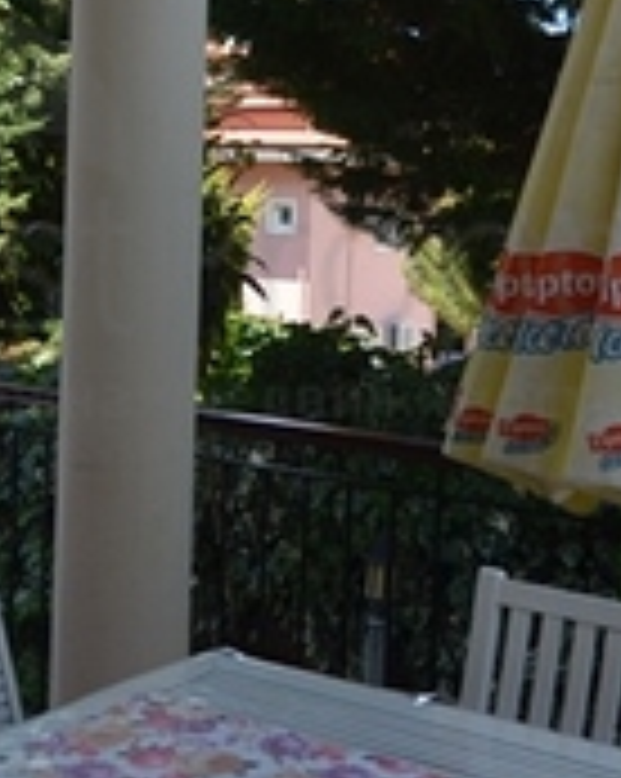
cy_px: 225
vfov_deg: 31.6
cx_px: 335
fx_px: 1358
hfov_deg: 25.8
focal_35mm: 59
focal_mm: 10
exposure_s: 1/125
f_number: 7.1
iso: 100
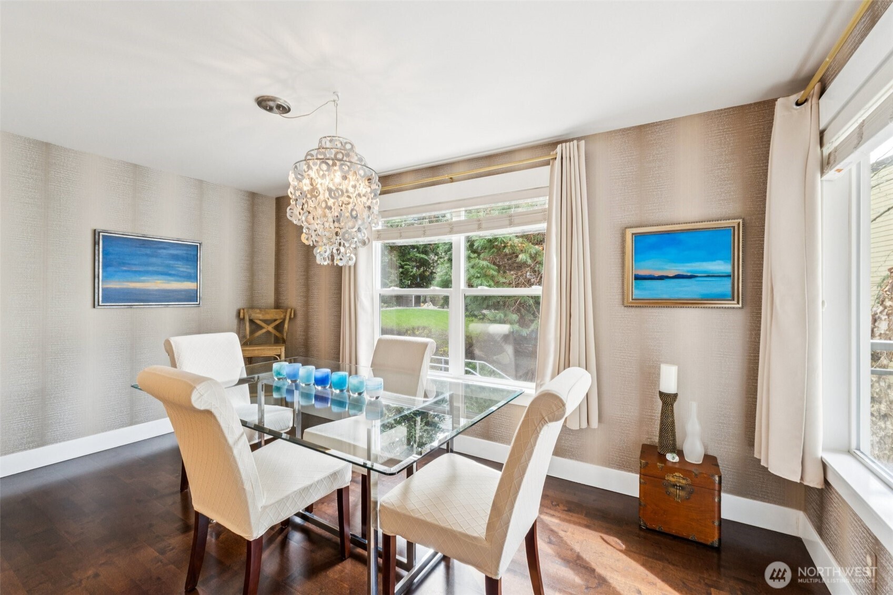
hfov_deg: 100.4
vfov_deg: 77.3
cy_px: 298
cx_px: 446
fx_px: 372
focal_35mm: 15
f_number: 9
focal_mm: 10
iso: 250
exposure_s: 1/6
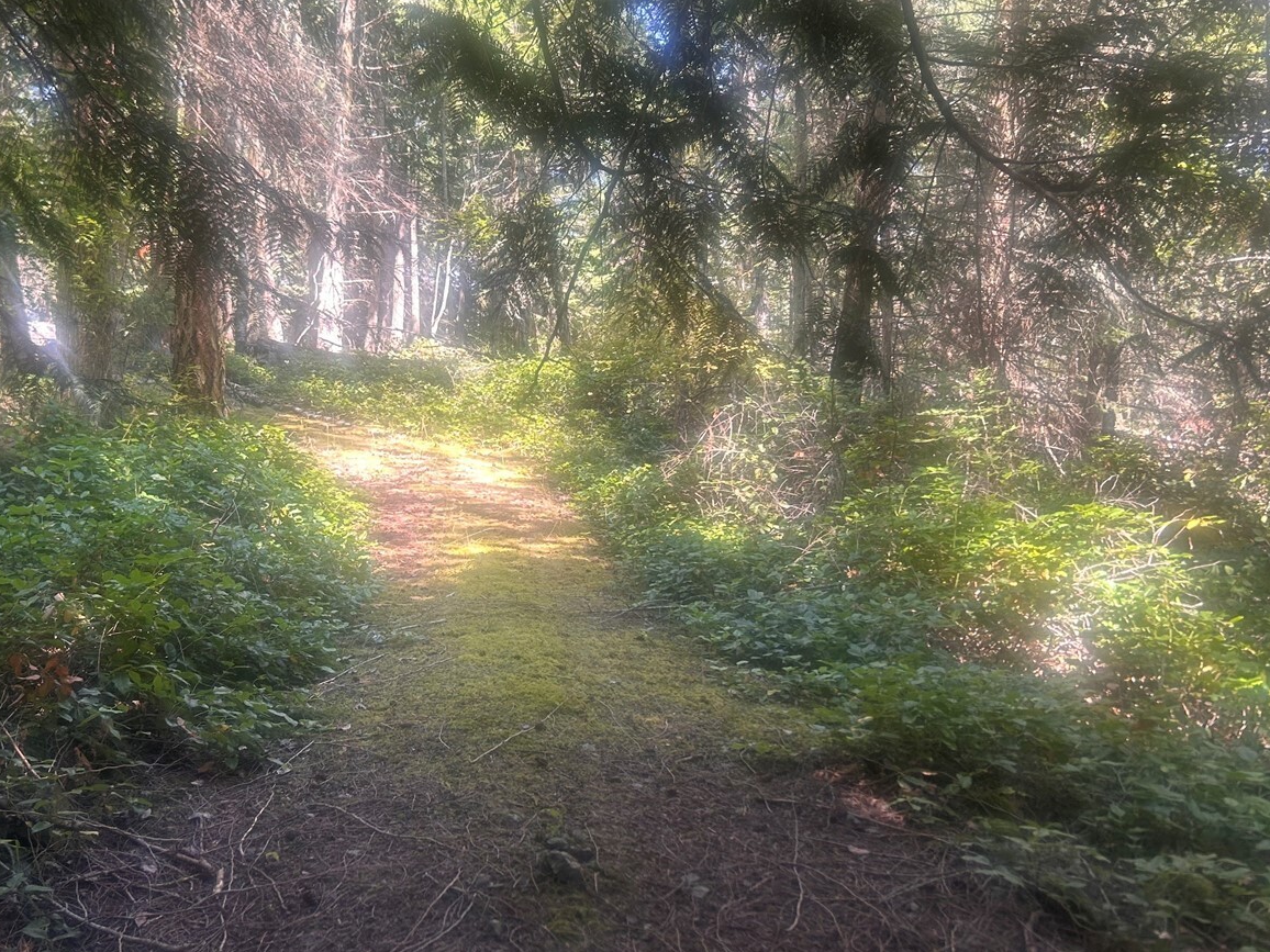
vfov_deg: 39.6
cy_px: 447
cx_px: 481
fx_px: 1321
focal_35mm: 36
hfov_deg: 50.9
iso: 50
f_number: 1.5
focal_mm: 5.7
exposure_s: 1/121
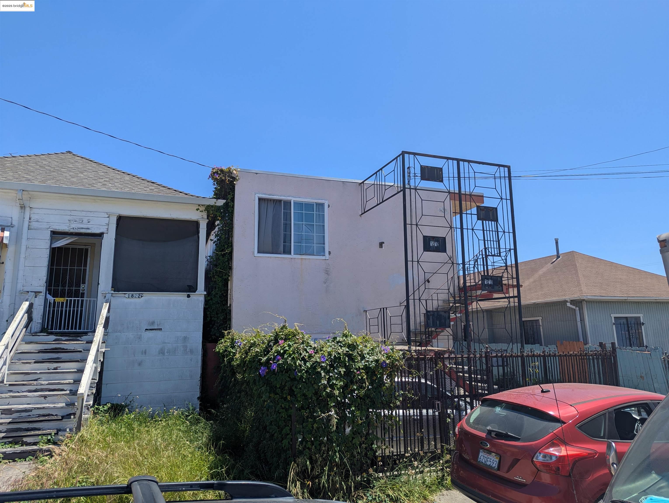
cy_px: 252
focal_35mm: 24
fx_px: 464
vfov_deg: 56.9
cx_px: 334
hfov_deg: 71.5
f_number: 1.85
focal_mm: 6.81
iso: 45
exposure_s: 1/1664
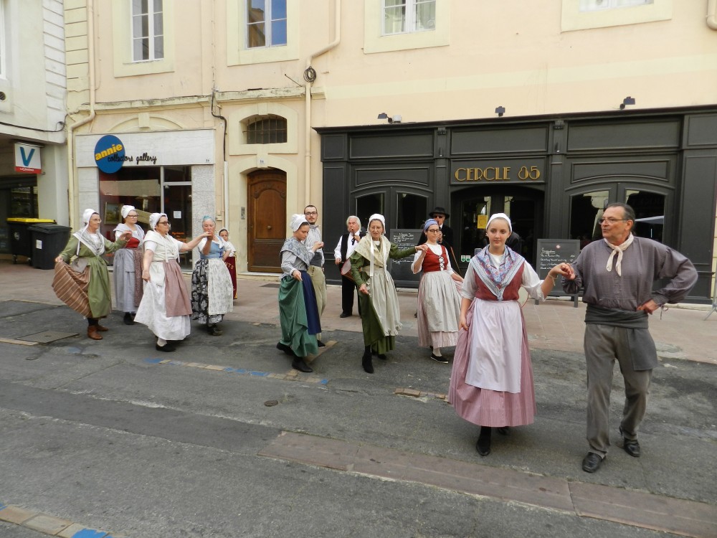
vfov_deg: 58.9
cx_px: 358
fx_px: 476
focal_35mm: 23
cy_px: 269
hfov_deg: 73.9
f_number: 3.4
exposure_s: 1/400
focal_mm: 4
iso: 160
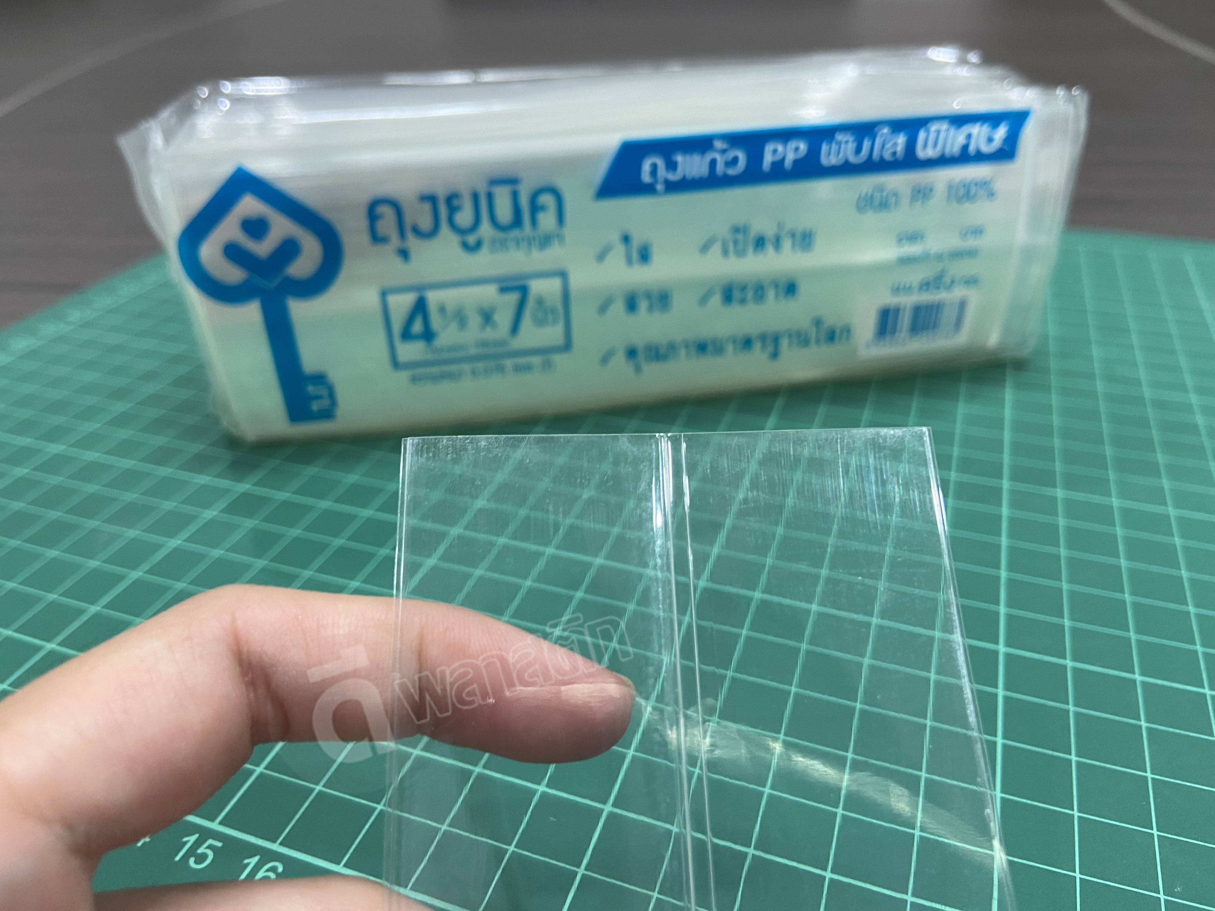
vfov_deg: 53.1
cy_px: 456
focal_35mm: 26
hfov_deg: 67.3
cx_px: 608
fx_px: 913
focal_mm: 4.25
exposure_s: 1/50
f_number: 1.8
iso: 100
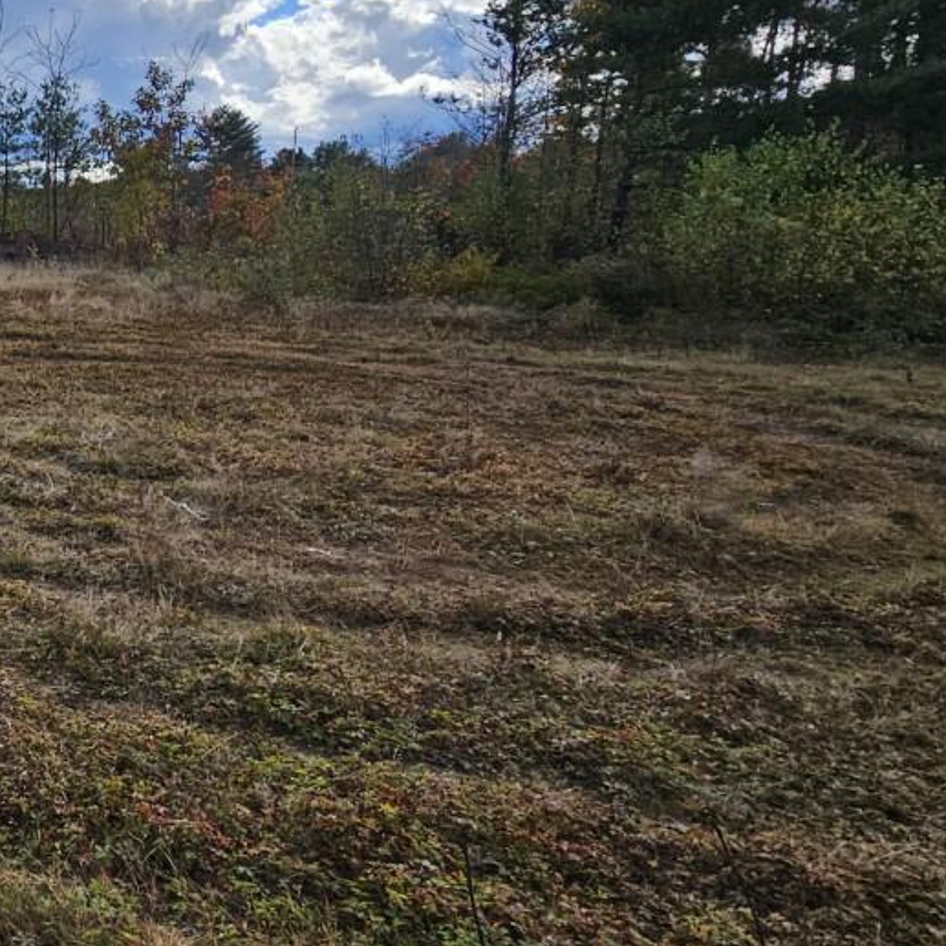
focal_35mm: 32
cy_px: 328
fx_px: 989
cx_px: -309
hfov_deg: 34.4
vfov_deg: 50.3
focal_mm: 2.2
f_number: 2.2
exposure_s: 1/2222
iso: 50
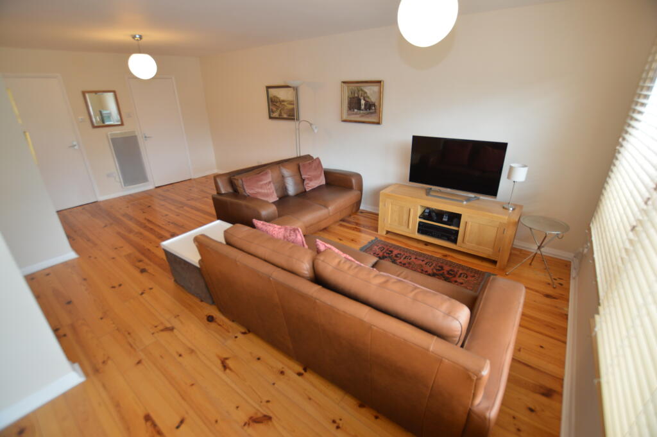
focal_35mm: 15
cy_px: 218
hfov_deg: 100.4
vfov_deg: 77.2
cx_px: 328
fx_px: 274
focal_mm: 10
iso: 400
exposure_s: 1/60
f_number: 4
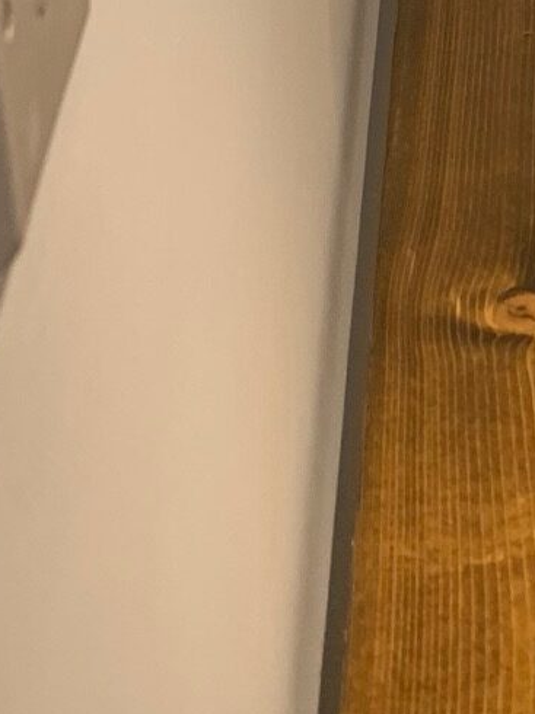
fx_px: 2207
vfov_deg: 16.7
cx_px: 1013
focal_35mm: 107
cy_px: -353
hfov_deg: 12.4
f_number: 1.8
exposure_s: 1/50
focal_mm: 4.25
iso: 50
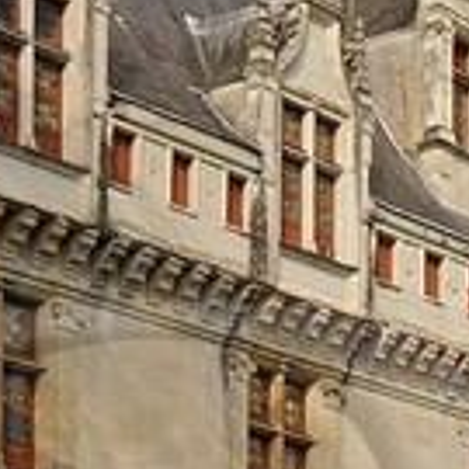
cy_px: 882
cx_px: 674
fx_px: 2161
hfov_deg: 11.9
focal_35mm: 141
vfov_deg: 11.4
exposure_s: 1/160
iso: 200
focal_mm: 14
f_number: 13
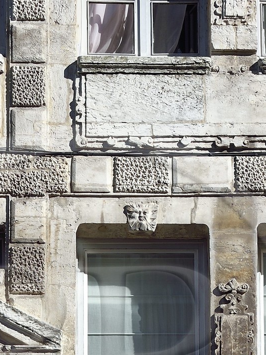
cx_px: 87
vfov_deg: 17.3
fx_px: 1138
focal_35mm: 111
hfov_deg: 13.3
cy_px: 360
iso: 200
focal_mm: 34
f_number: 10
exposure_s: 1/320
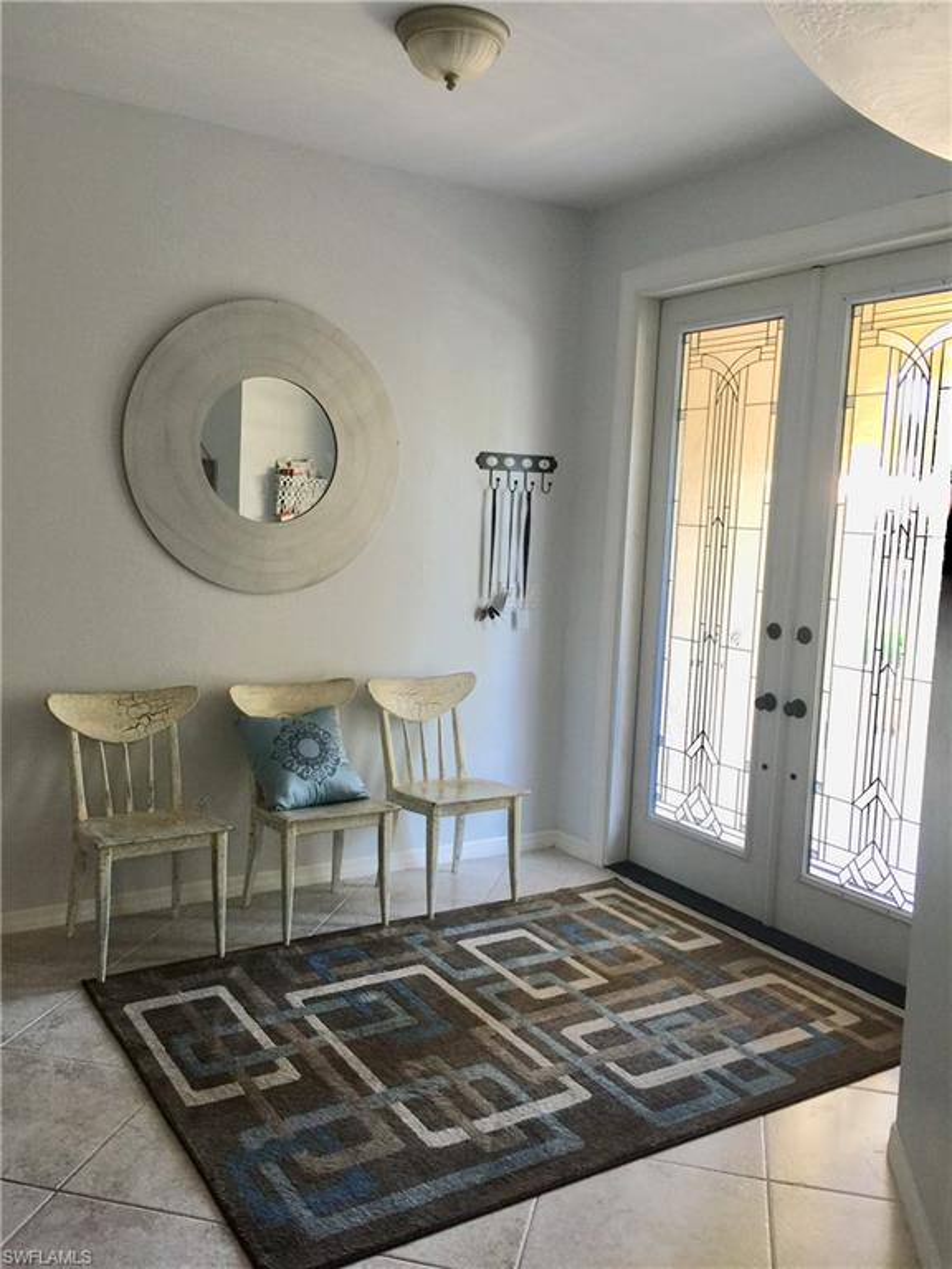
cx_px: 476
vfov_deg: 61.7
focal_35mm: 29
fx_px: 1063
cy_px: 634
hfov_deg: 48.2
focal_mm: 4.15
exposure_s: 1/15
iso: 40
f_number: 2.2
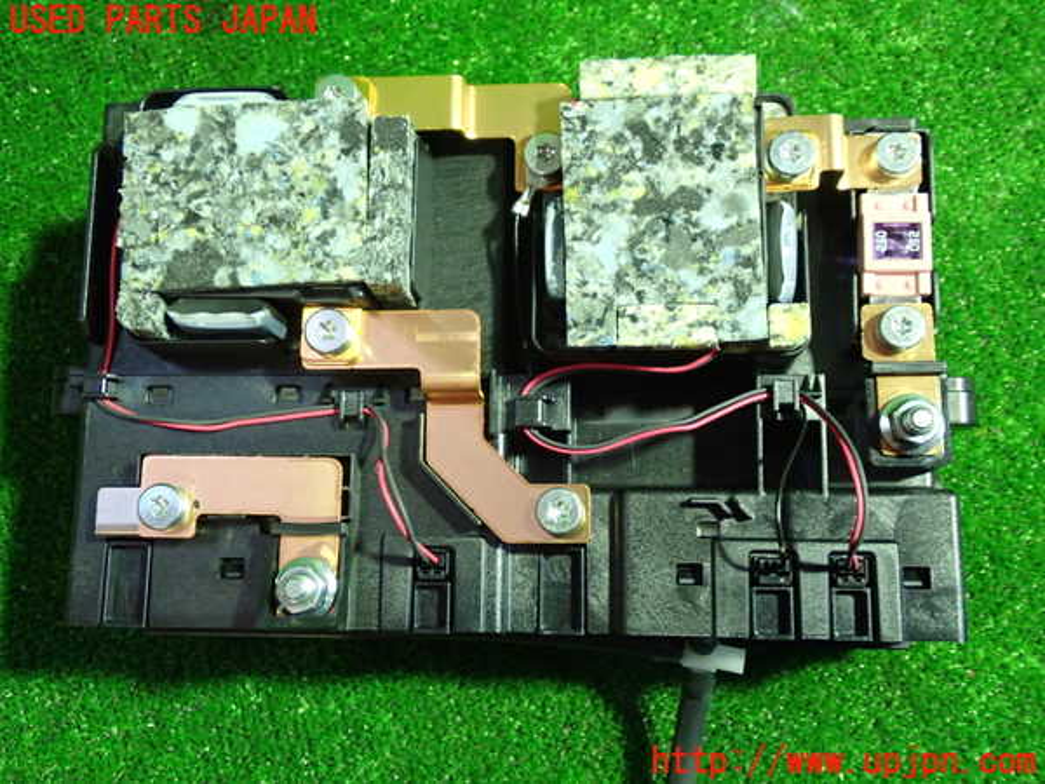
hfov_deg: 49.0
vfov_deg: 37.7
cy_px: 392
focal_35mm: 38
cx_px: 522
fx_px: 1147
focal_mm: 6.83
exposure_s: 1/40
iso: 800
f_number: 2.7
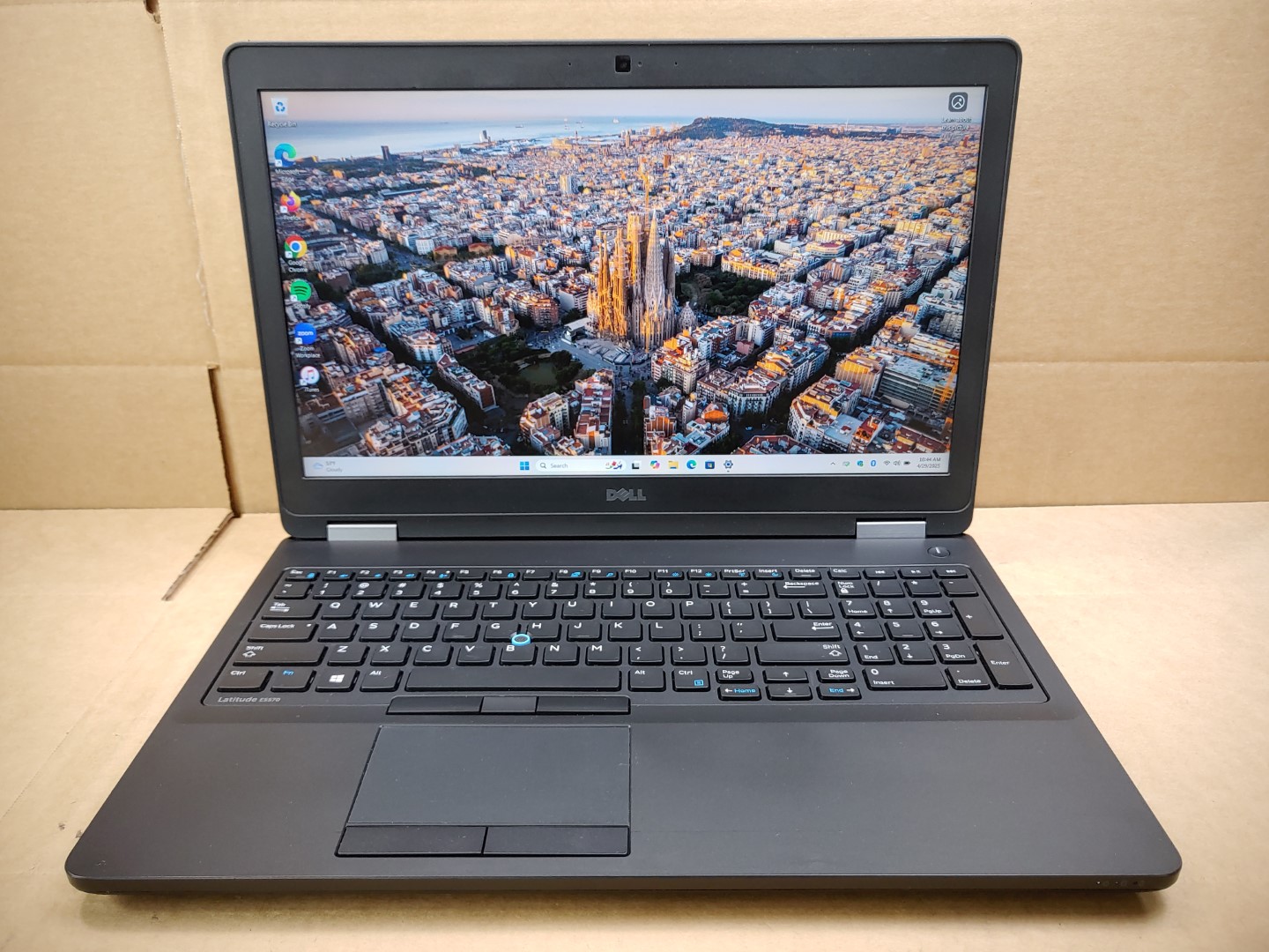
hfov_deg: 67.3
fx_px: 953
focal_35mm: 26
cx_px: 634
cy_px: 476
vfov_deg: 53.1
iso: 50
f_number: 1.8
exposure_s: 1/60
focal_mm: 4.36
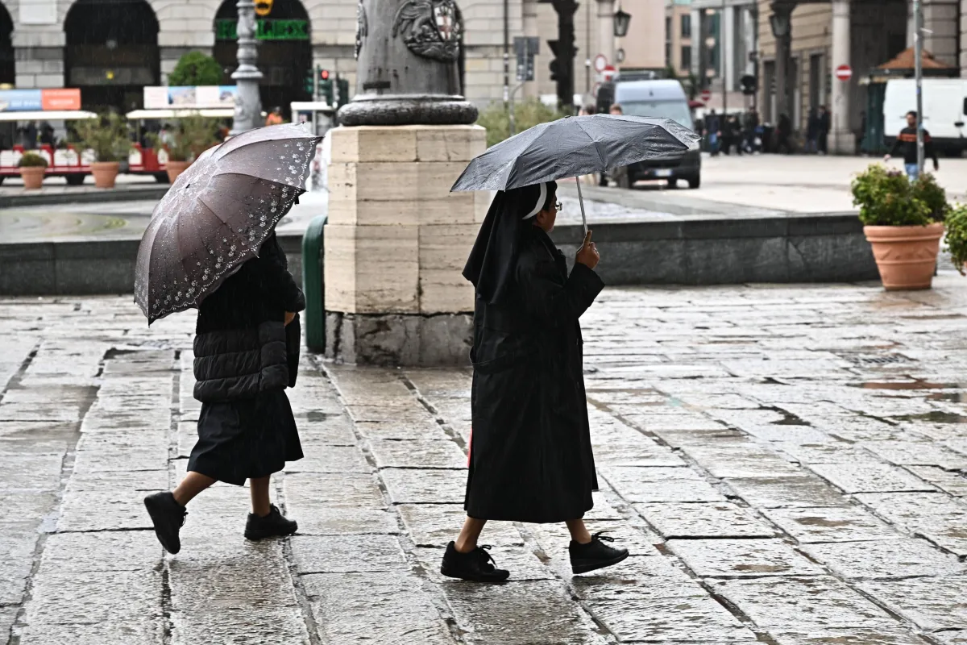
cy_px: 322
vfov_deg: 14.1
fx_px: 2605
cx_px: 484
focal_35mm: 97
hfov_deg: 21.0
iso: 280
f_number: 5.6
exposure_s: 1/160
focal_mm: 97
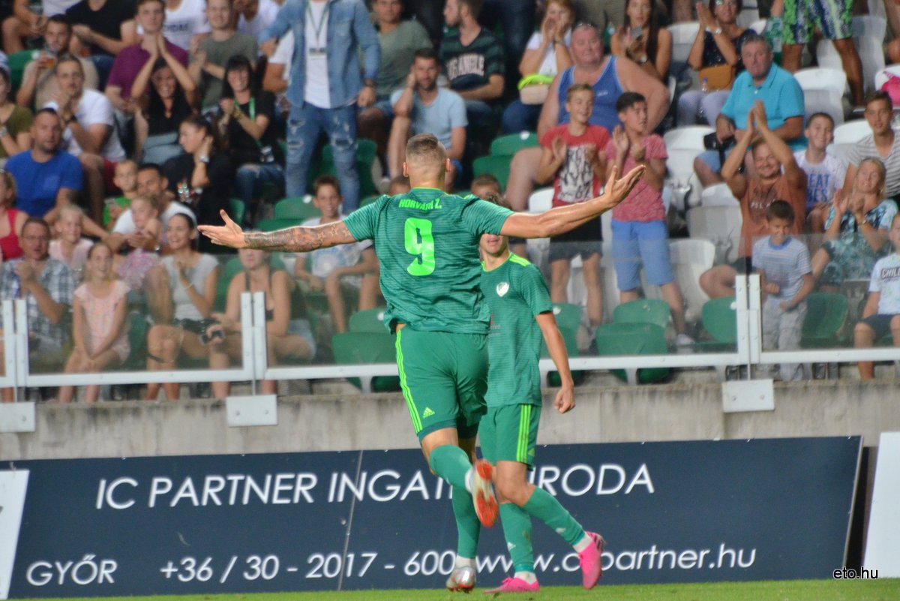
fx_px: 11253
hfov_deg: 4.6
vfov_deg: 3.1
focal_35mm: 450
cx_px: 450
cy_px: 300
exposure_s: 1/200
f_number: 5.6
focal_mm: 300
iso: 2000
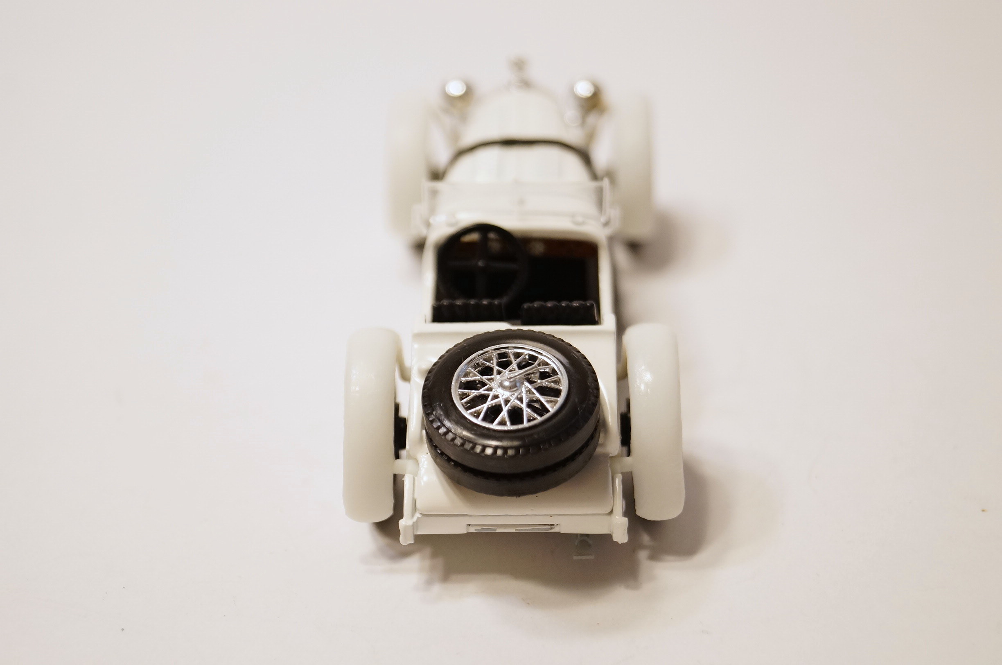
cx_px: 501
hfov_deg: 27.0
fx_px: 2084
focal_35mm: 75
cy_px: 332
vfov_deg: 18.1
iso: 800
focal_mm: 50
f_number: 5.6
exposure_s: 1/80
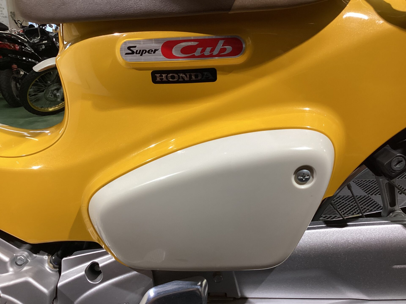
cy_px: 152
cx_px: 203
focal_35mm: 31
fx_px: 364
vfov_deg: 45.4
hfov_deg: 58.4
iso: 80
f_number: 2.4
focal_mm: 3.3
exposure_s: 1/50
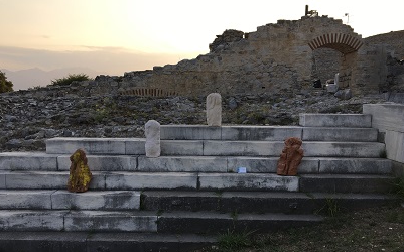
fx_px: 341
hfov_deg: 61.3
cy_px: 151
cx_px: 203
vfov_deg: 40.4
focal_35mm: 31
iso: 25
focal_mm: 4.15
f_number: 2.2
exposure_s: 1/370
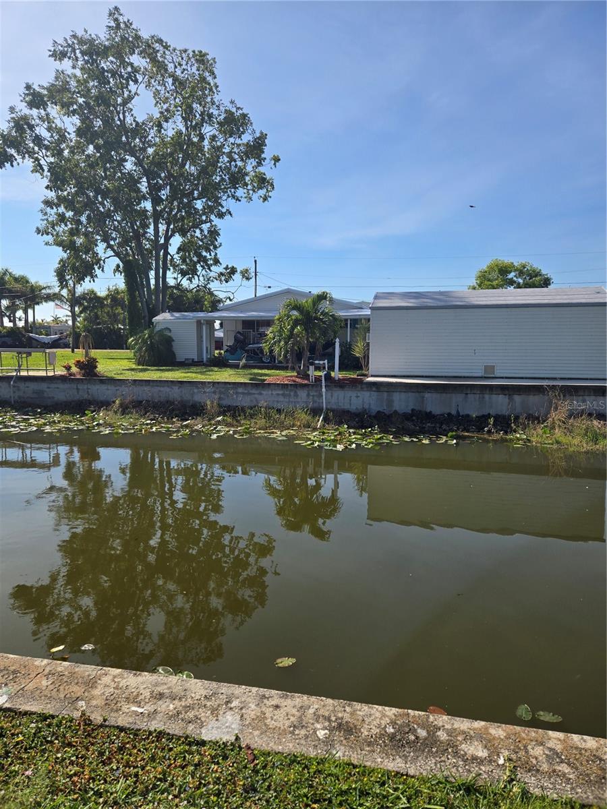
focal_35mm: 23
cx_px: 304
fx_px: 538
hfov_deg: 58.9
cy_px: 404
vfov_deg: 73.9
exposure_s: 1/2027
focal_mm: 5.4
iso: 25
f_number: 1.8
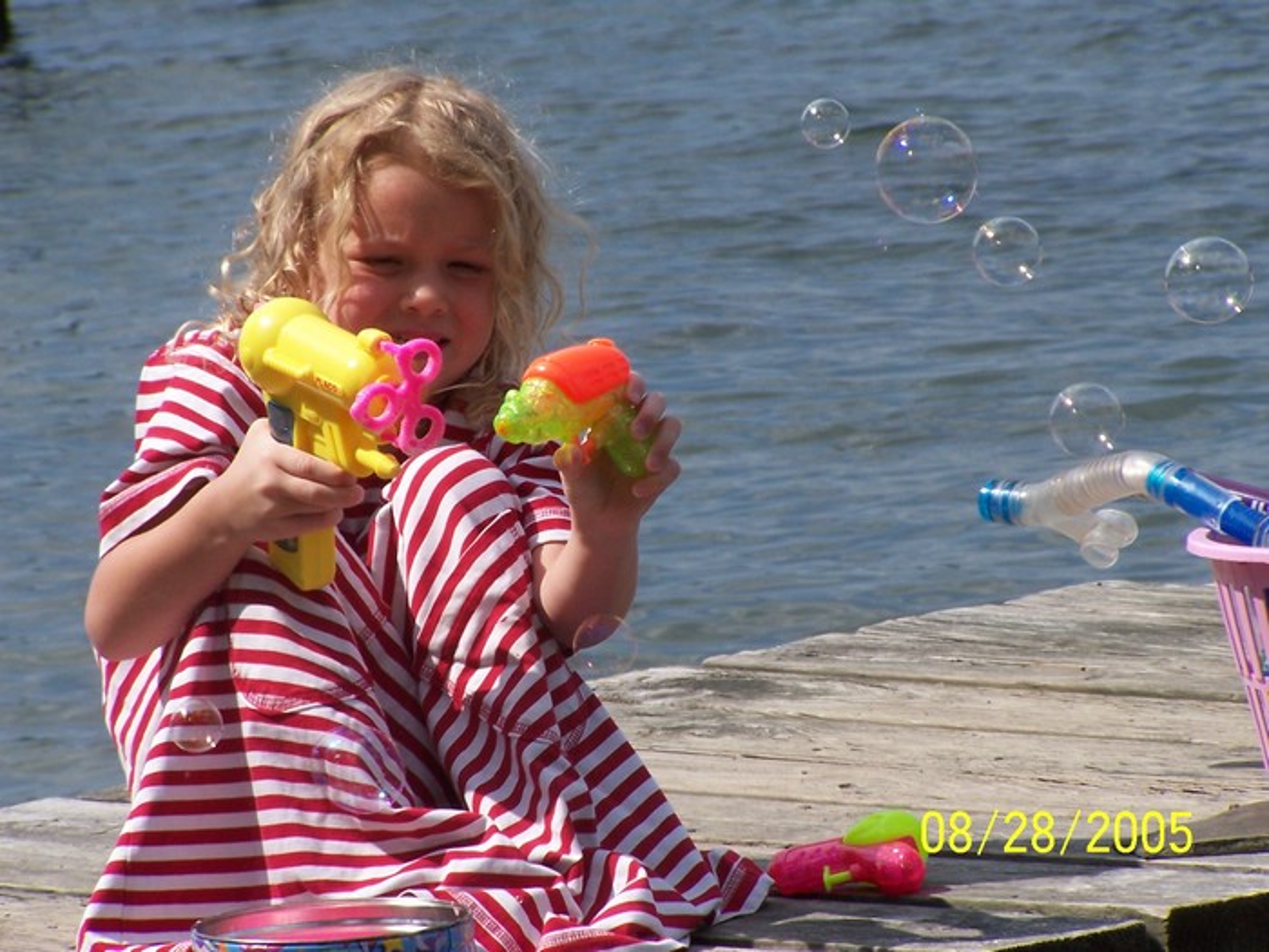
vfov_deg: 5.2
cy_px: 476
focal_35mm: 288
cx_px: 634
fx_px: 10558
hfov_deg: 6.9
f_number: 7.1
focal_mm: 47.7
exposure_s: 1/350
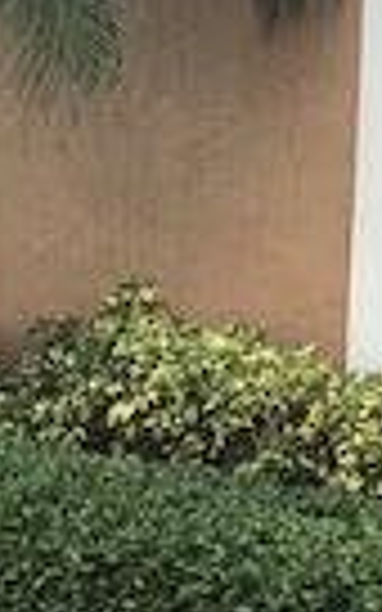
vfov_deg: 7.4
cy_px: 486
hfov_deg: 4.6
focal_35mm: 284
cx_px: 18
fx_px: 4731
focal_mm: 6.6
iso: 25
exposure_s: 1/120
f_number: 2.8
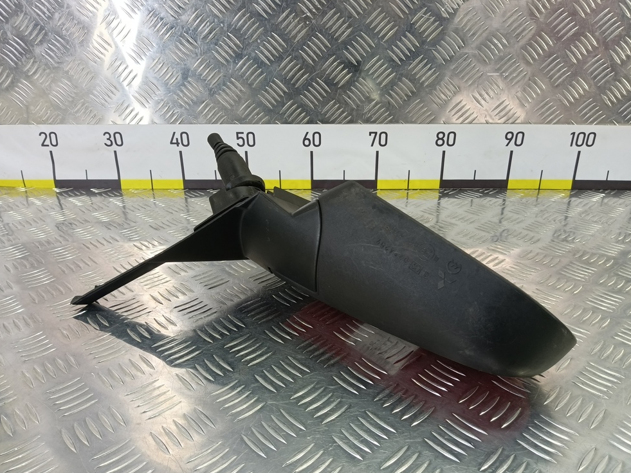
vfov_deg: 56.8
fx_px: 438
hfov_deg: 71.6
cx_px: 320
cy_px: 239
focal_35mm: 24
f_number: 1.6
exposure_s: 1/50
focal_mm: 4.11
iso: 127
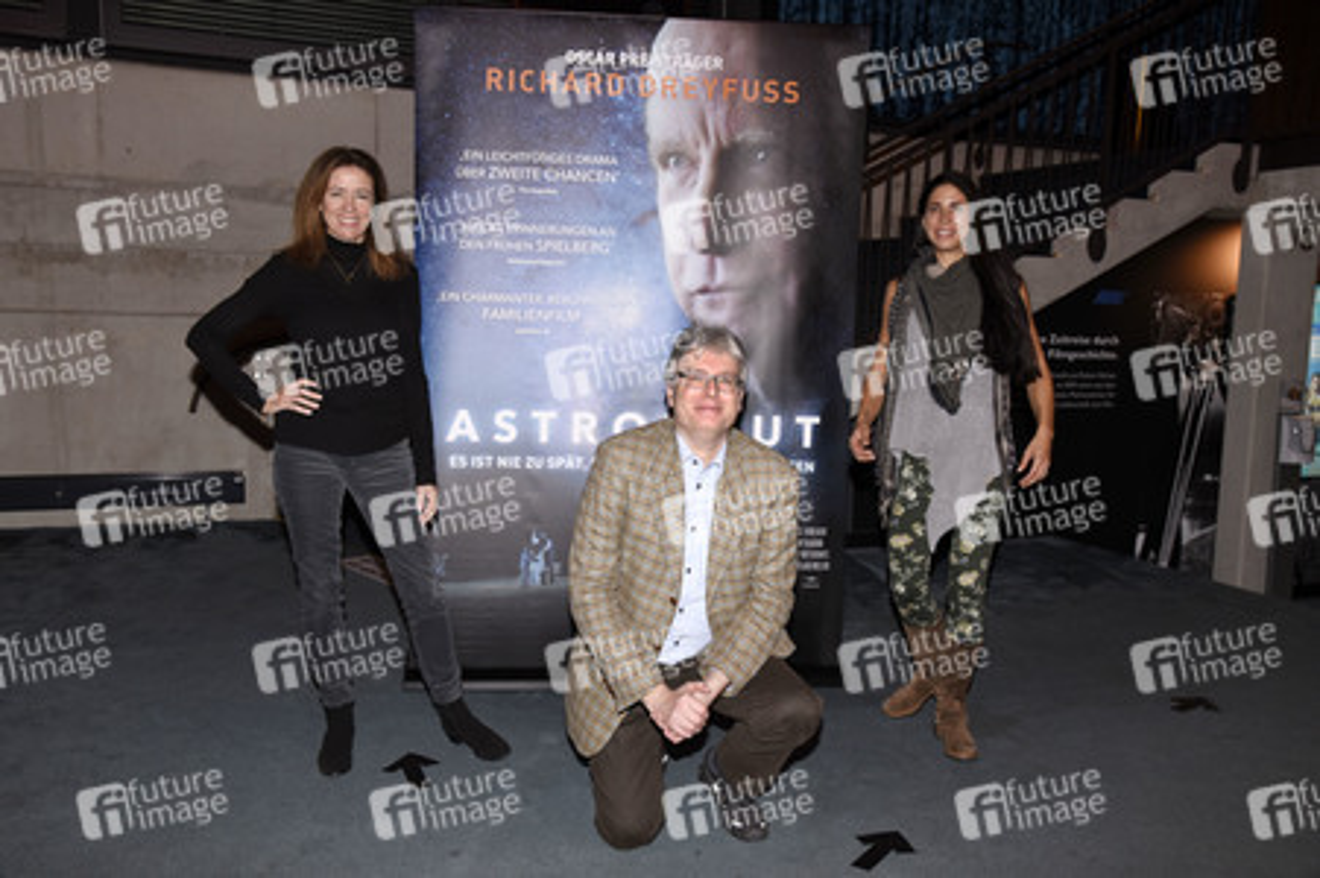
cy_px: 439
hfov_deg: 58.8
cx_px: 660
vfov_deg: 41.1
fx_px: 1172
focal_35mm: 32
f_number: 6.3
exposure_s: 1/60
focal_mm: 32
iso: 1250
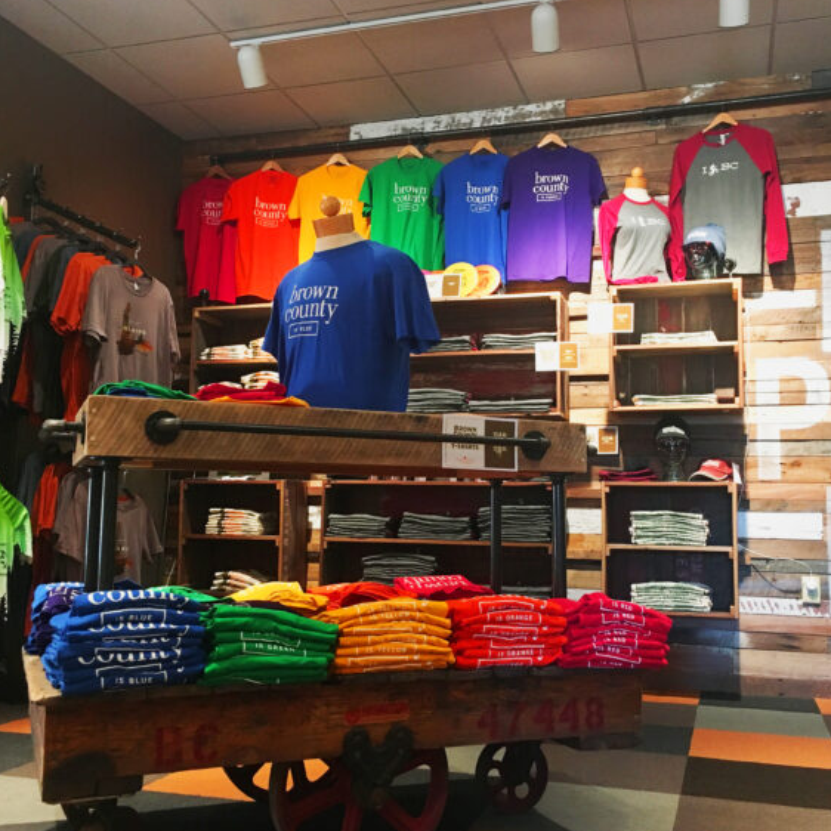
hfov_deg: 47.2
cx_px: 433
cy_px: 416
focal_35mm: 35
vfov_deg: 47.2
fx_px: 951
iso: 125
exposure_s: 1/30
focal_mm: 4.15
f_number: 2.2
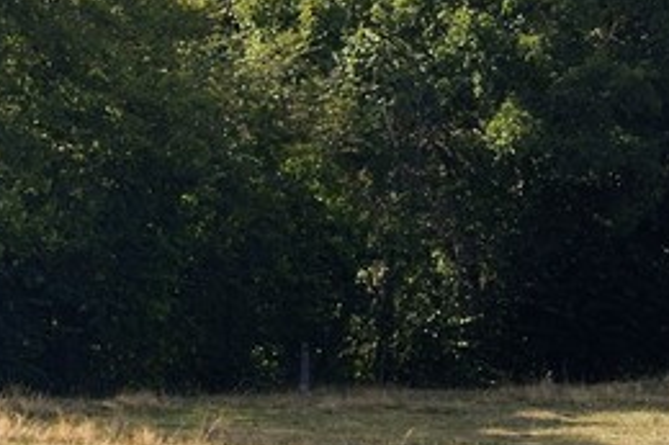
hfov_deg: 1.7
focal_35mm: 1232
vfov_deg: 1.1
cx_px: -1315
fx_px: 22879
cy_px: -126
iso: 250
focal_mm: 200
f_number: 10
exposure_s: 1/320
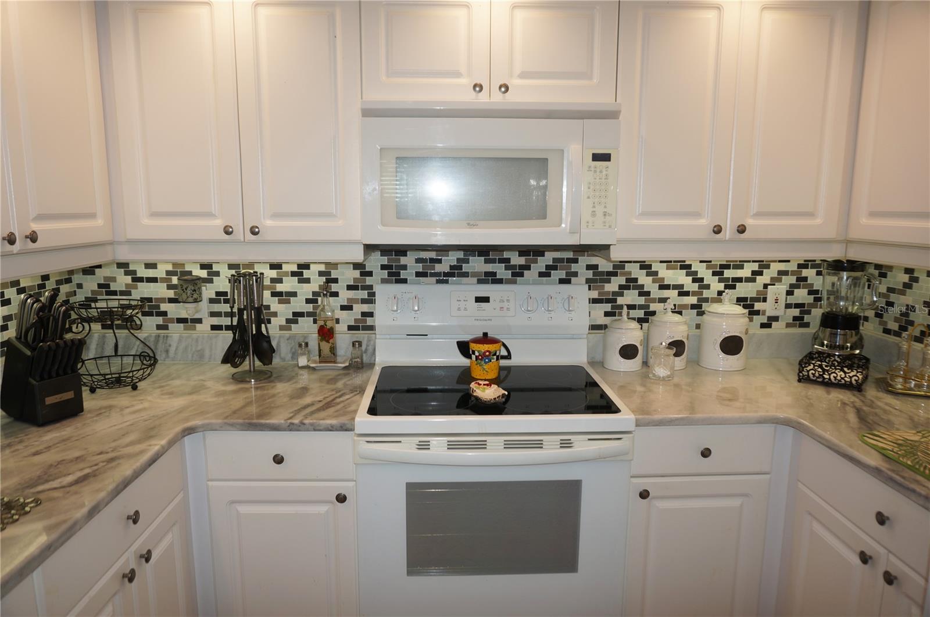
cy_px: 308
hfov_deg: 73.8
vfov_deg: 53.0
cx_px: 465
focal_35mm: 24
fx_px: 619
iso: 100
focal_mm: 16
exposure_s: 1/160
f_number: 4
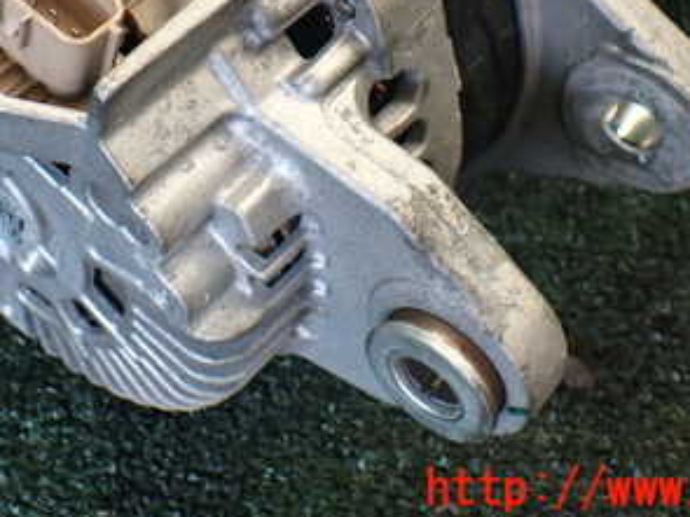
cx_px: 253
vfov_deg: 23.0
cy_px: -7
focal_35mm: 61
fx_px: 1215
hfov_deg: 31.5
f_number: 2.3
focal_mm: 5.4
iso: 320
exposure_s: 1/125
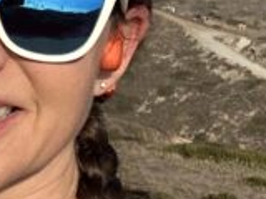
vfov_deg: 10.1
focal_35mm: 147
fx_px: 1130
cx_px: -233
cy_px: 129
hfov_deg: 12.2
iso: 25
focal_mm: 2.69
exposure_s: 1/1996
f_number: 1.9
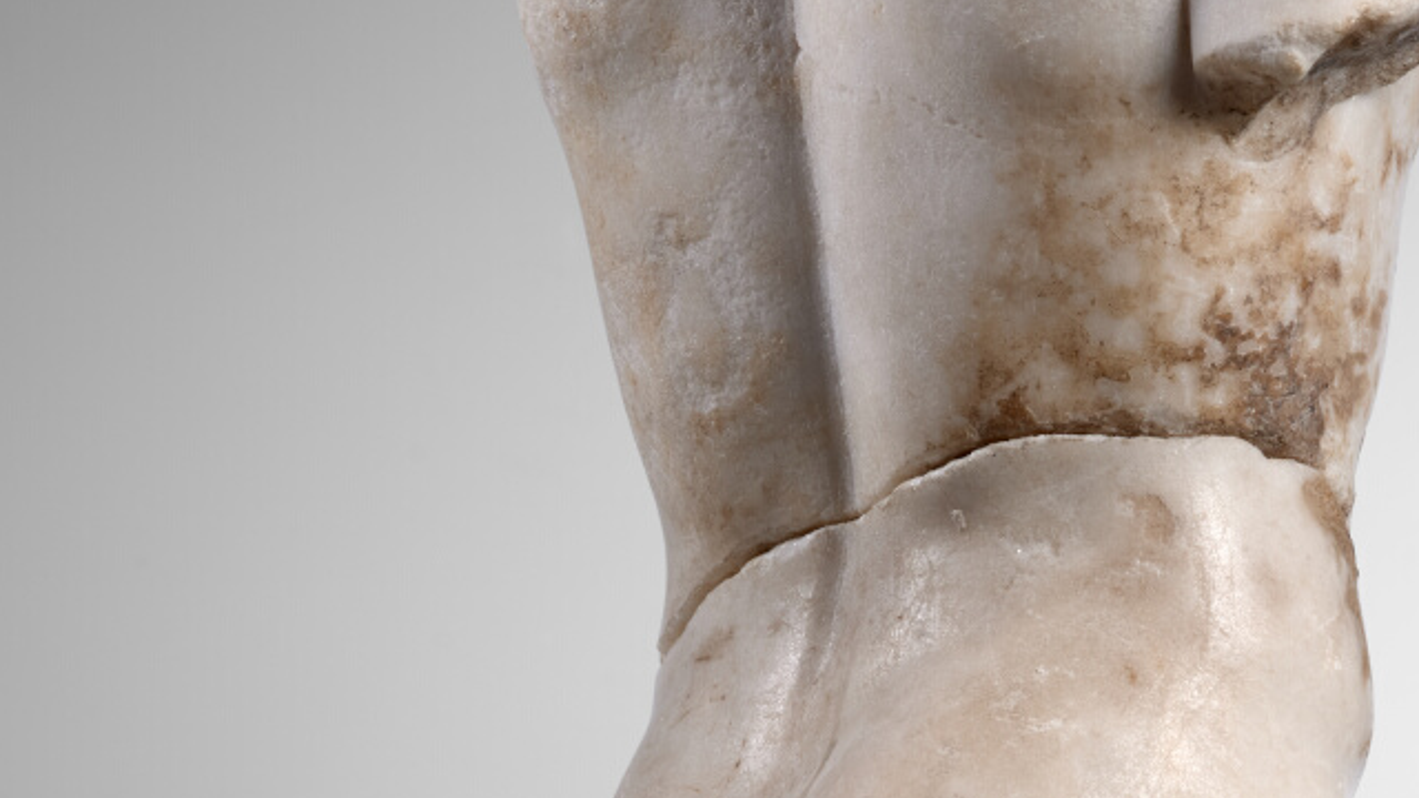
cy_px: 586
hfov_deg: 15.0
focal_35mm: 143
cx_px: 989
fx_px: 5381
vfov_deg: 8.5
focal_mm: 80
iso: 200
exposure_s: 1/60
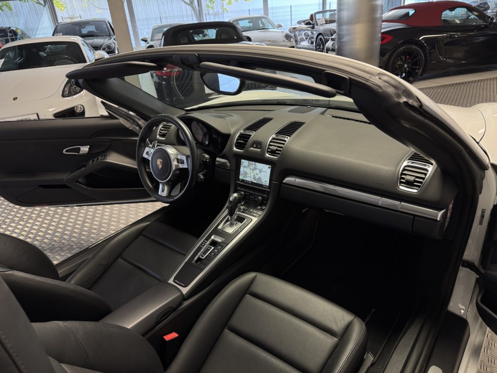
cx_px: 248
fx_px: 345
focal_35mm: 24
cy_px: 186
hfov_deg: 71.6
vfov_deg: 56.8
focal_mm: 6.76
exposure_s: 1/90
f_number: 1.78
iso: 160
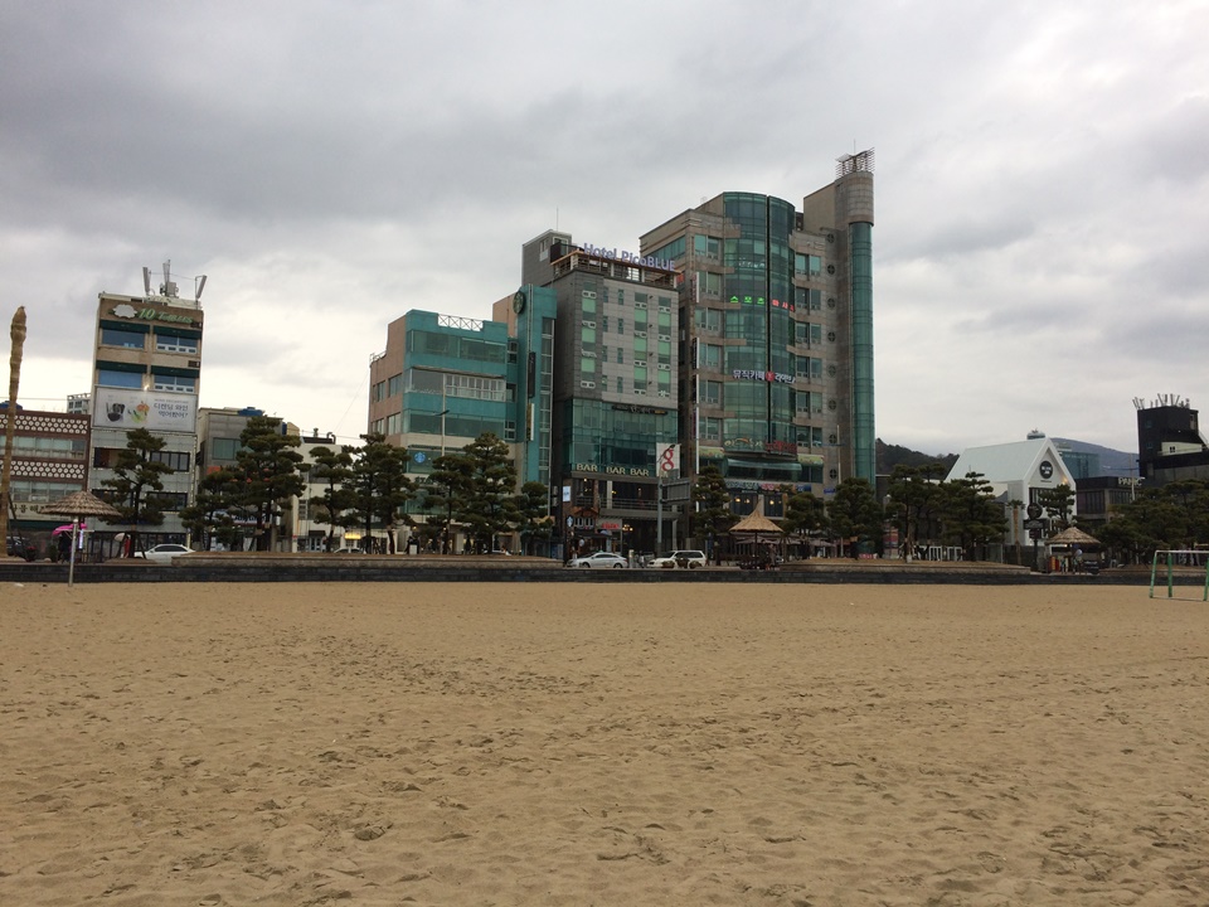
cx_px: 604
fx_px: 1013
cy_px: 454
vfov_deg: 48.2
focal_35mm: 29
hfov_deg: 61.7
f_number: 2.2
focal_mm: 4.15
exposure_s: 1/244
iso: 32
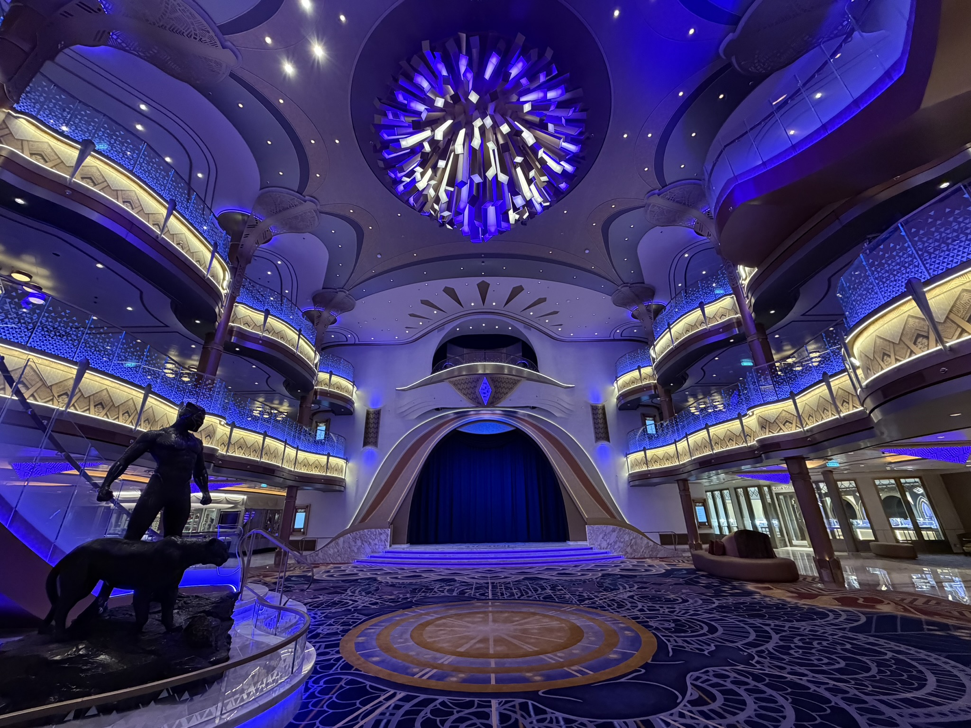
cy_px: 364
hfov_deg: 102.1
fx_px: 393
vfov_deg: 85.7
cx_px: 486
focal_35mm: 14
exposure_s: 1/60
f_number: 2.2
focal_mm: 2.22
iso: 640
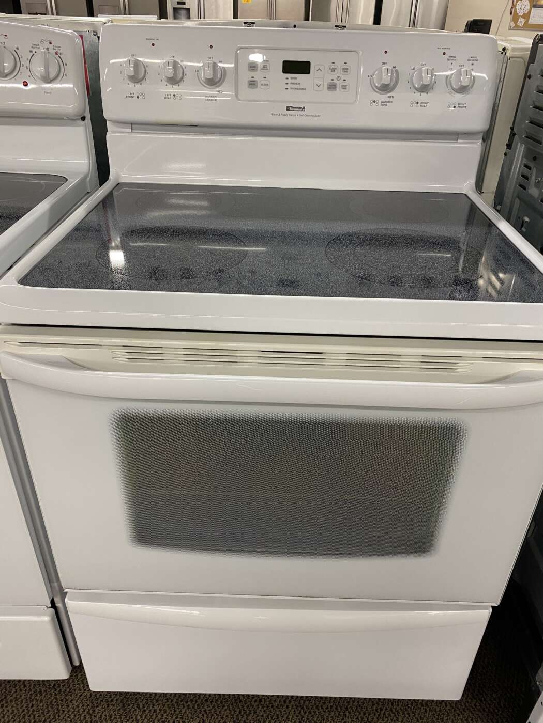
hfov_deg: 53.1
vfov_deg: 67.3
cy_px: 362
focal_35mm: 26
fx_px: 544
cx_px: 272
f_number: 1.8
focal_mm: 4.25
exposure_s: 1/60
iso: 160
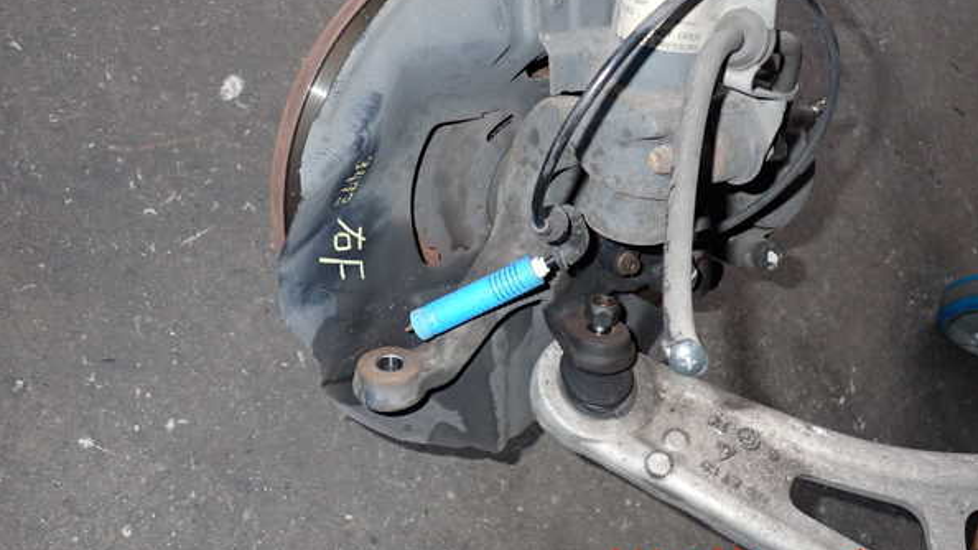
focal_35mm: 33
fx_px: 856
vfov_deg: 35.5
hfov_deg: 59.5
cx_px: 491
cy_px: 216
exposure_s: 1/30
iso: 320
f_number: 6.3
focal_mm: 5.4
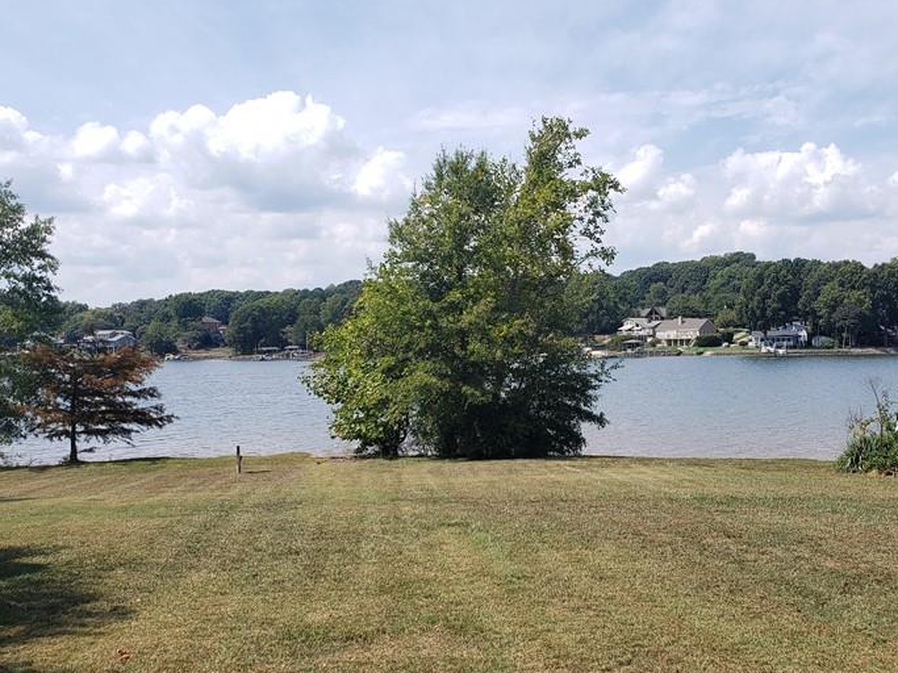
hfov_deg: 47.7
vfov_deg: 36.8
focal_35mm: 39
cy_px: 352
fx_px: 1012
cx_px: 525
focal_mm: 4.3
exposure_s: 1/1266
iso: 50
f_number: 2.4
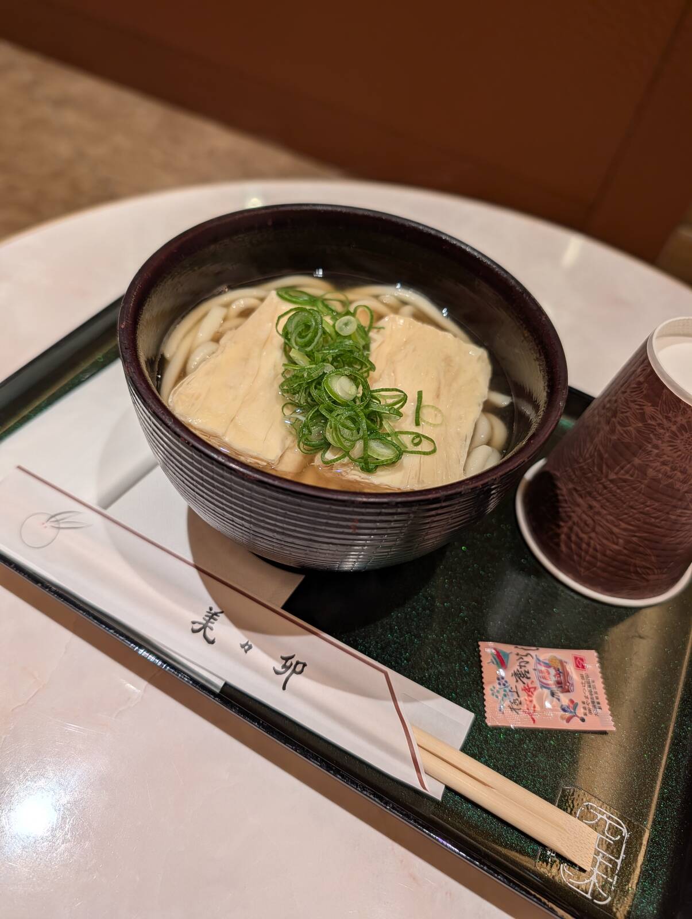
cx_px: 346
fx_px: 638
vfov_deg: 71.5
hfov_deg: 56.9
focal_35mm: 24
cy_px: 460
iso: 19
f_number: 1.68
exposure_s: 1/163
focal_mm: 6.9
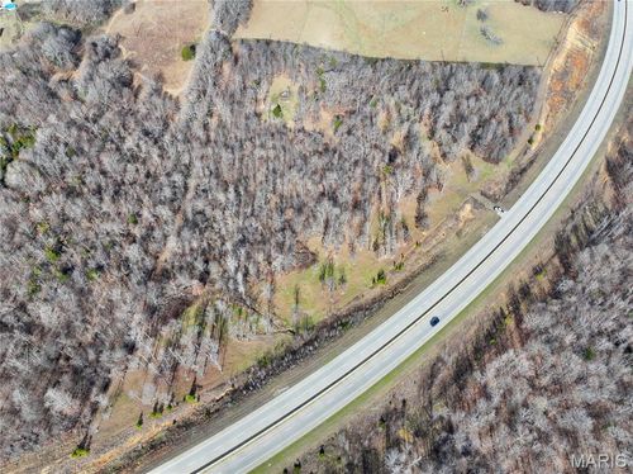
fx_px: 438
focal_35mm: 24
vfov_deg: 56.7
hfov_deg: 71.6
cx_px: 316
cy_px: 237
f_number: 2.8
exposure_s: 1/1000
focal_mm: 12.29
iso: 100
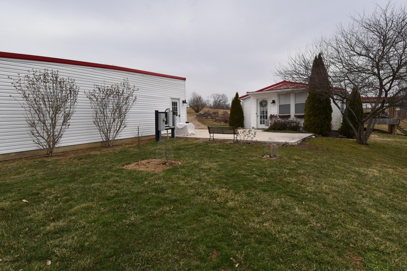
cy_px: 136
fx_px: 203
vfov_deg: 67.4
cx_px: 204
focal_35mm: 18
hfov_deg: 90.0
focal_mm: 12
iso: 320
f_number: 9
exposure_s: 1/200
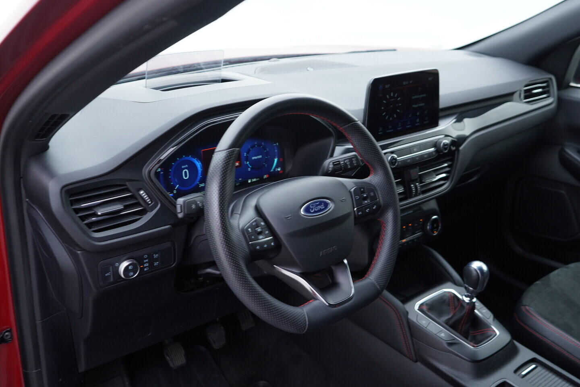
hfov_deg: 53.1
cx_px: 290
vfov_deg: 36.9
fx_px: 580
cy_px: 194
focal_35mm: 36
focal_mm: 24
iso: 200
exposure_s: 1/40
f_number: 2.8
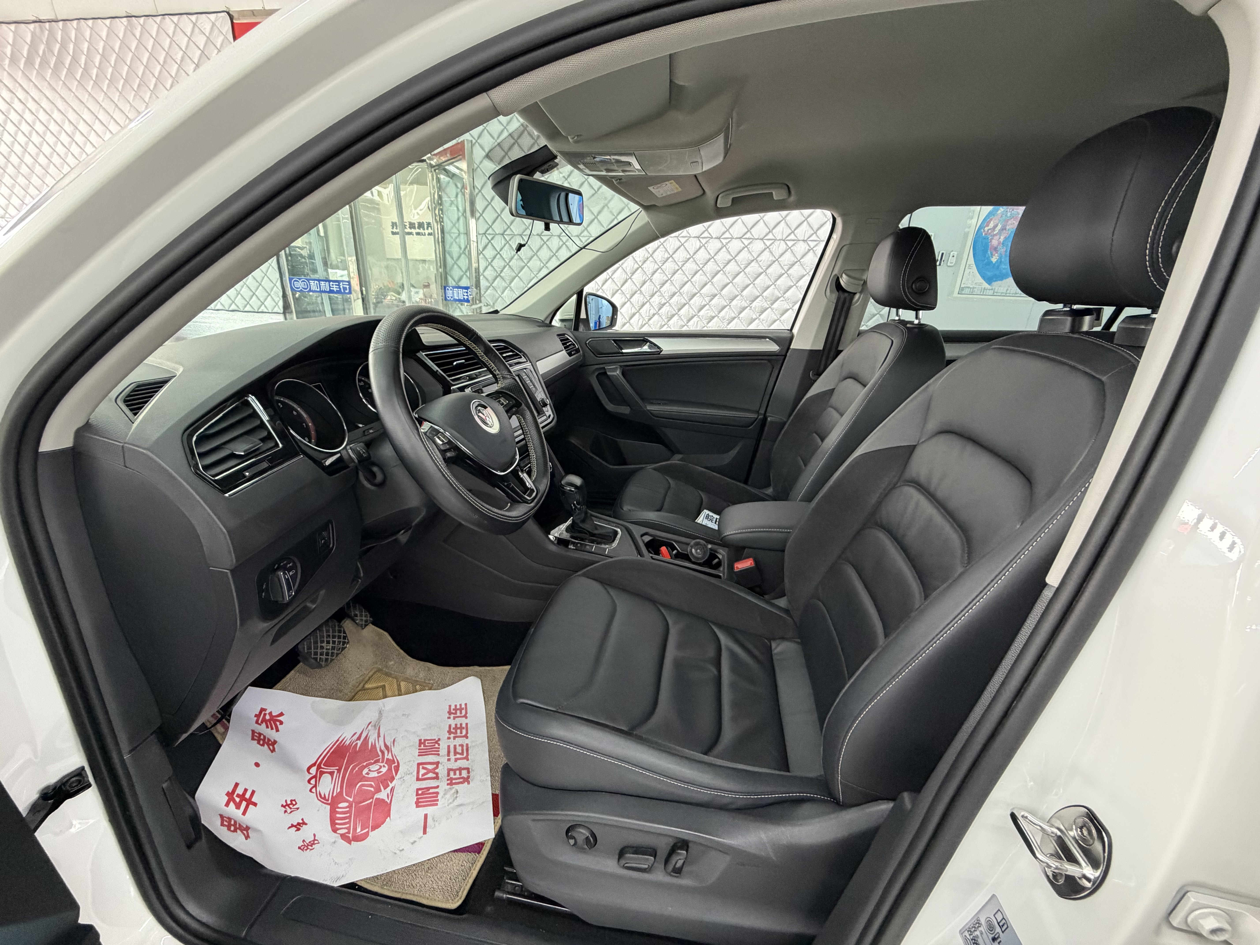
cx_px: 630
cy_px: 472
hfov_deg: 102.1
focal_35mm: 14
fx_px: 510
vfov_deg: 85.7
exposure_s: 1/60
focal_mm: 2.22
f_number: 2.2
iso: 400
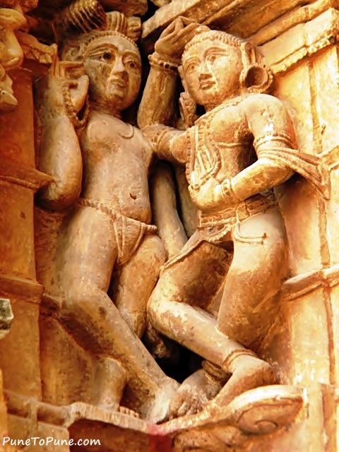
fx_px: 3630
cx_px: 170
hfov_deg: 5.3
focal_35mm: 278
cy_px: 226
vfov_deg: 7.1
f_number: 5.4
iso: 151
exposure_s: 1/60
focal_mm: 50.4
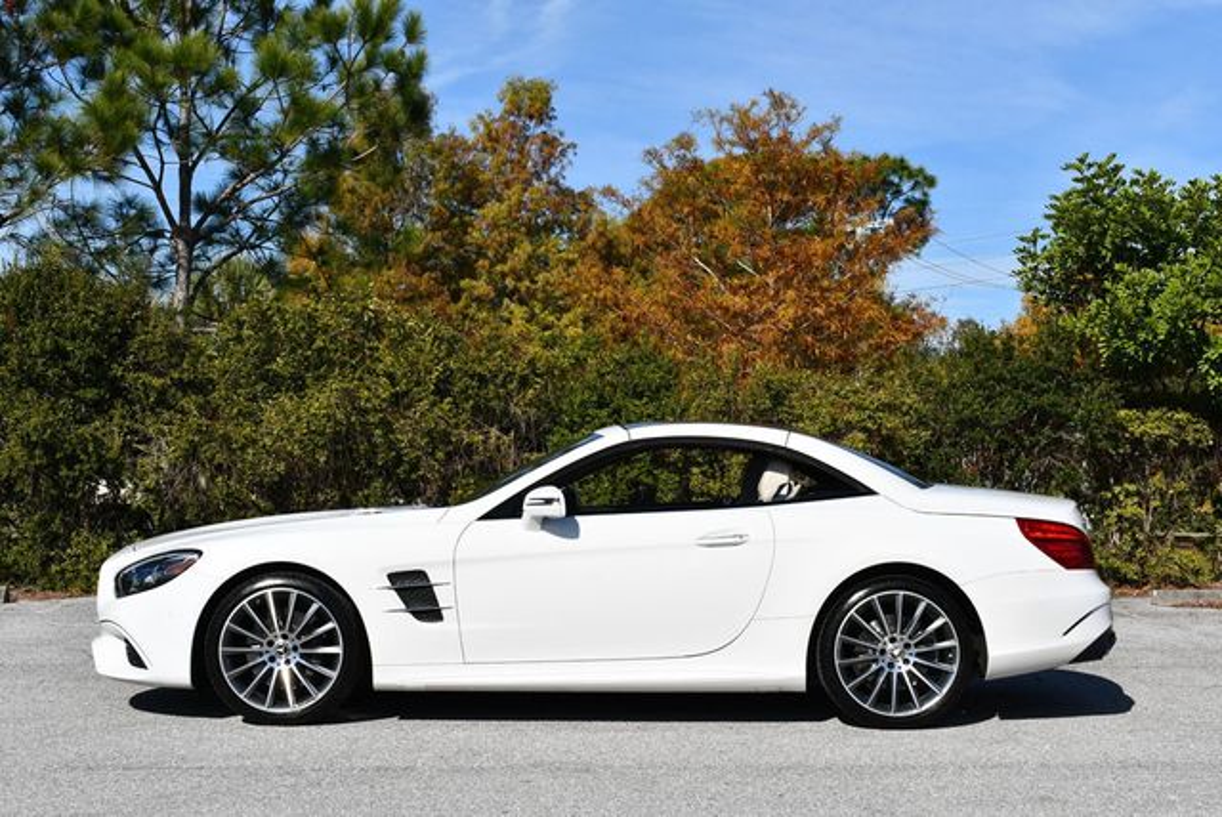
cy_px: 408
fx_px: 1971
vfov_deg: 23.4
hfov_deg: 34.5
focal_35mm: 58
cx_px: 611
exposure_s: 1/400
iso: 100
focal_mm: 29
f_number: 10
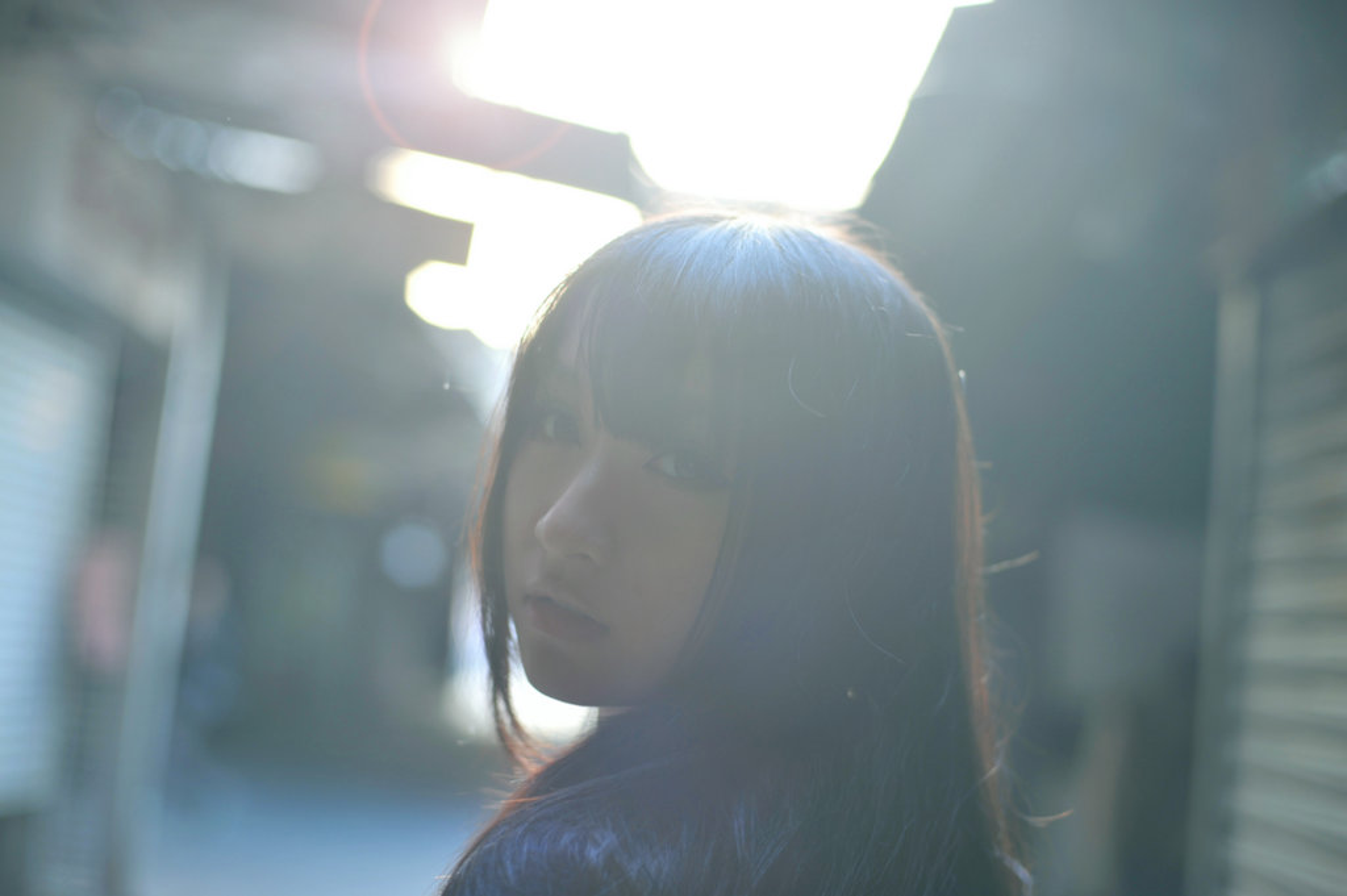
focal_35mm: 50
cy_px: 448
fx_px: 1869
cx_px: 674
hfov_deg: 39.6
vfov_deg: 26.9
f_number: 2.2
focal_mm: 50
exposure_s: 1/100
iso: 200
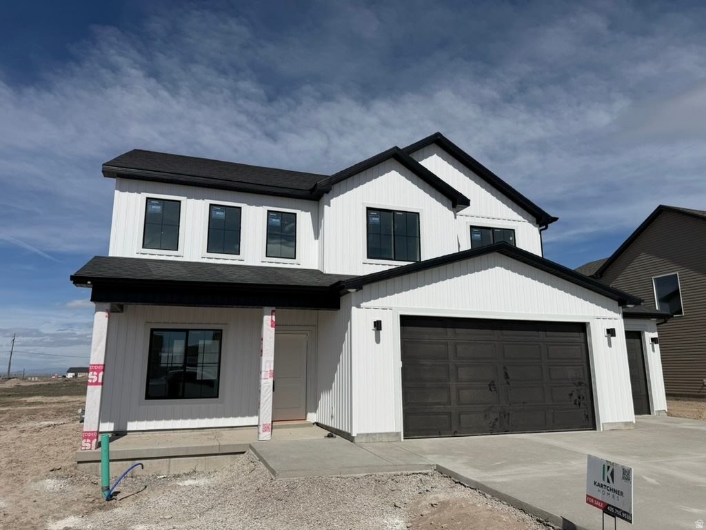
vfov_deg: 56.8
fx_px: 489
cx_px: 353
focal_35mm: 24
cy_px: 265
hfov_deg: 71.6
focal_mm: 6.76
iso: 80
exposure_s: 1/17544
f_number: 1.78
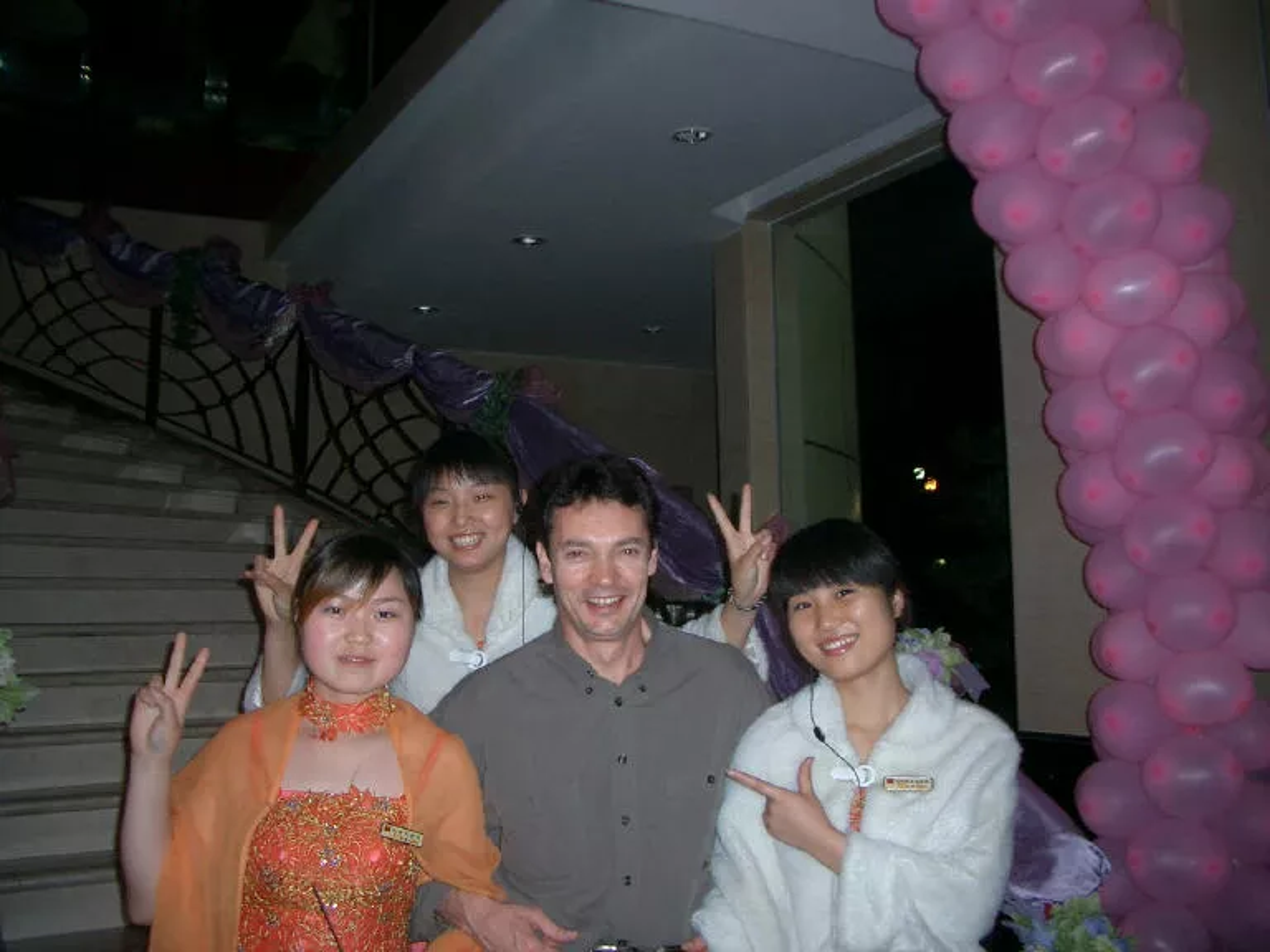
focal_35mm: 35
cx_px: 635
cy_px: 476
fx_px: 1284
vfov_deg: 40.7
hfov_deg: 52.6
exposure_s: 1/40
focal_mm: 5.8
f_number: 2.6
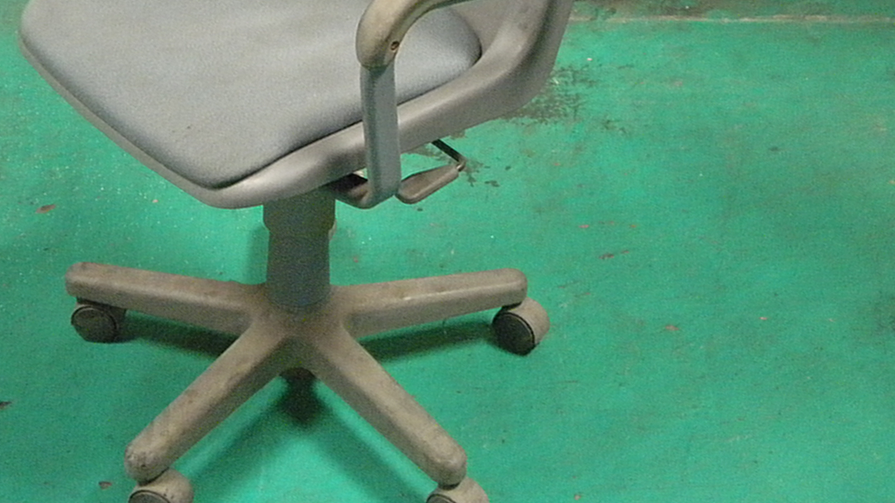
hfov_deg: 32.2
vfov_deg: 18.3
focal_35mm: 65
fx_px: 1543
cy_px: 80
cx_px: 332
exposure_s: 1/16
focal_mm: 7.4
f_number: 3.5
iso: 800
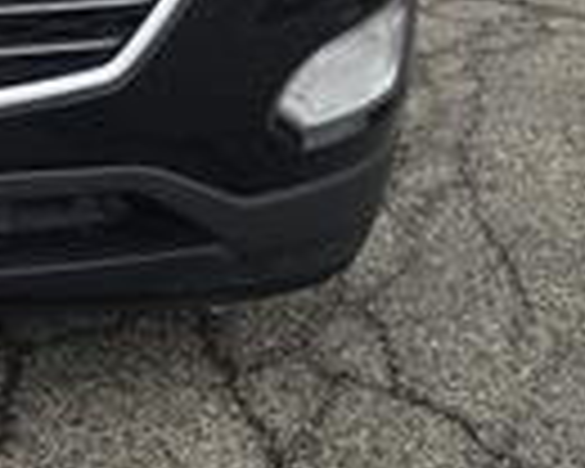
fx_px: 1506
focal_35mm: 87
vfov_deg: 16.5
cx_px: -130
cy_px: -171
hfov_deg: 20.5
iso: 50
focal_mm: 6.3
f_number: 1.7
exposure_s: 1/180
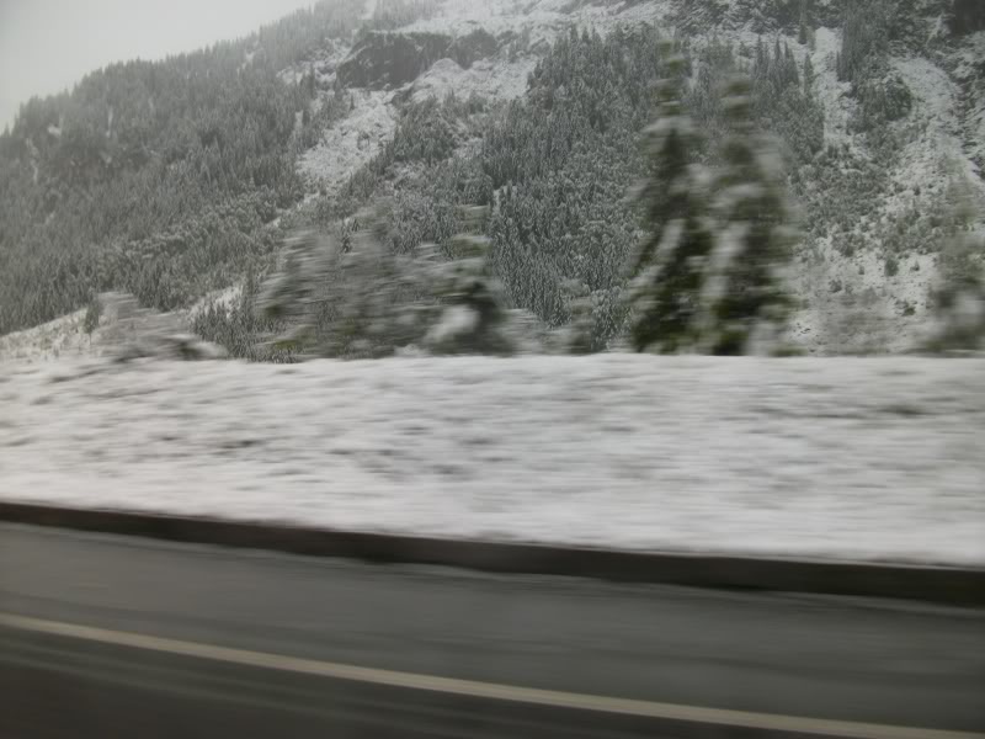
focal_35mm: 34
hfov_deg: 54.0
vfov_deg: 41.8
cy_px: 370
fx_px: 967
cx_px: 492
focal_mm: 5.7
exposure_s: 1/70
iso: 80
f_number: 2.9
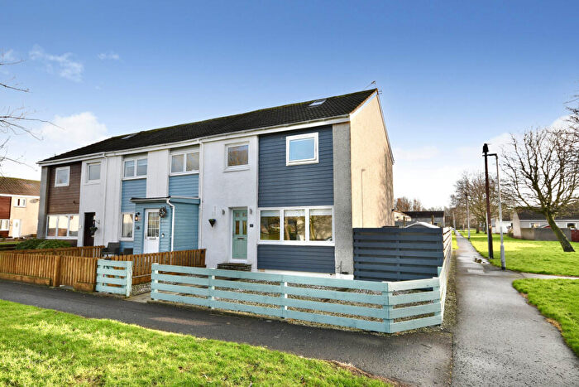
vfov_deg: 59.5
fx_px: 338
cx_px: 290
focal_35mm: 21
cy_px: 194
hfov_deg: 81.2
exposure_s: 1/60
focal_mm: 14
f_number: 8
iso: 100
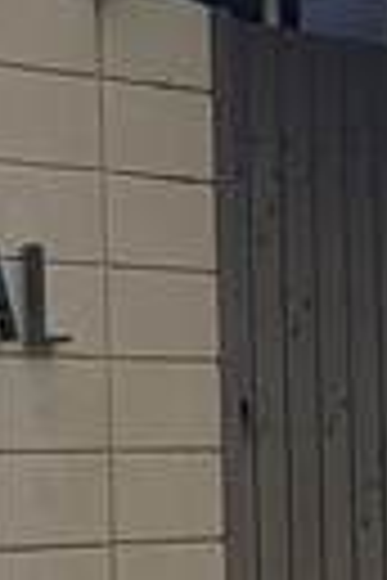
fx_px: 3467
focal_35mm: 215
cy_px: 414
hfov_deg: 6.3
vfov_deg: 9.6
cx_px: 634
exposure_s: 1/2439
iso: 50
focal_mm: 4.3
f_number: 2.4
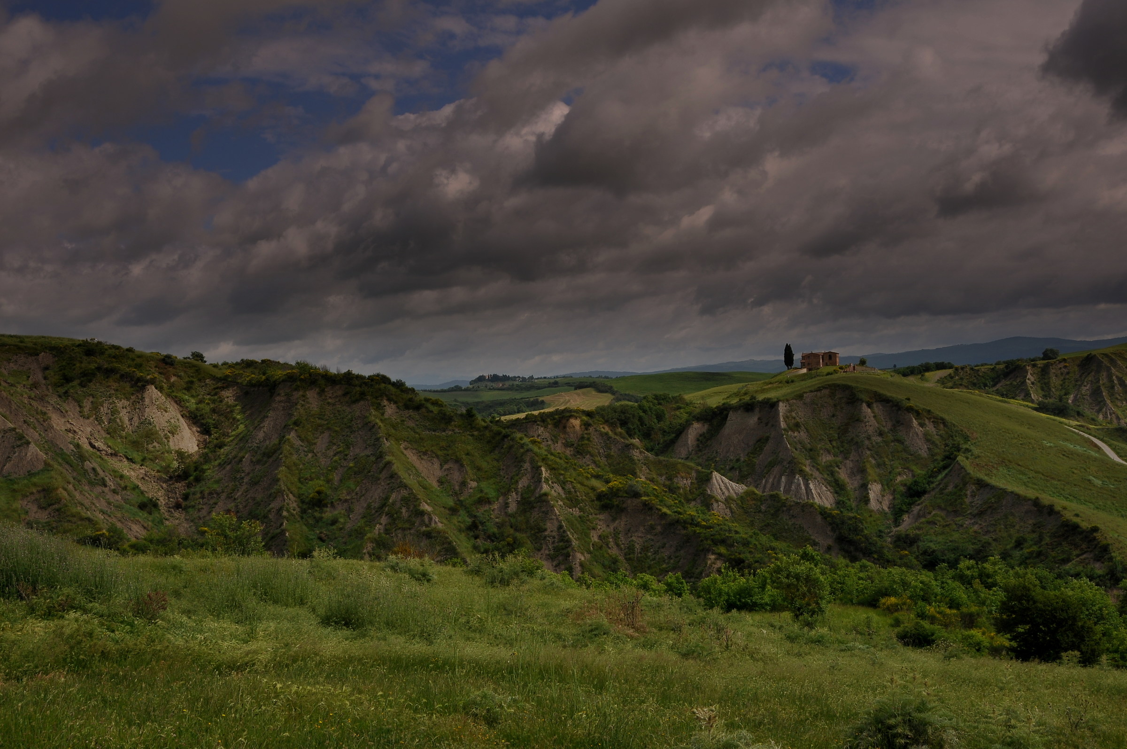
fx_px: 1501
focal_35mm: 48
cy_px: 374
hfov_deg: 41.2
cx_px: 564
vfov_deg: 28.0
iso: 200
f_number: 10
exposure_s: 1/400
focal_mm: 32
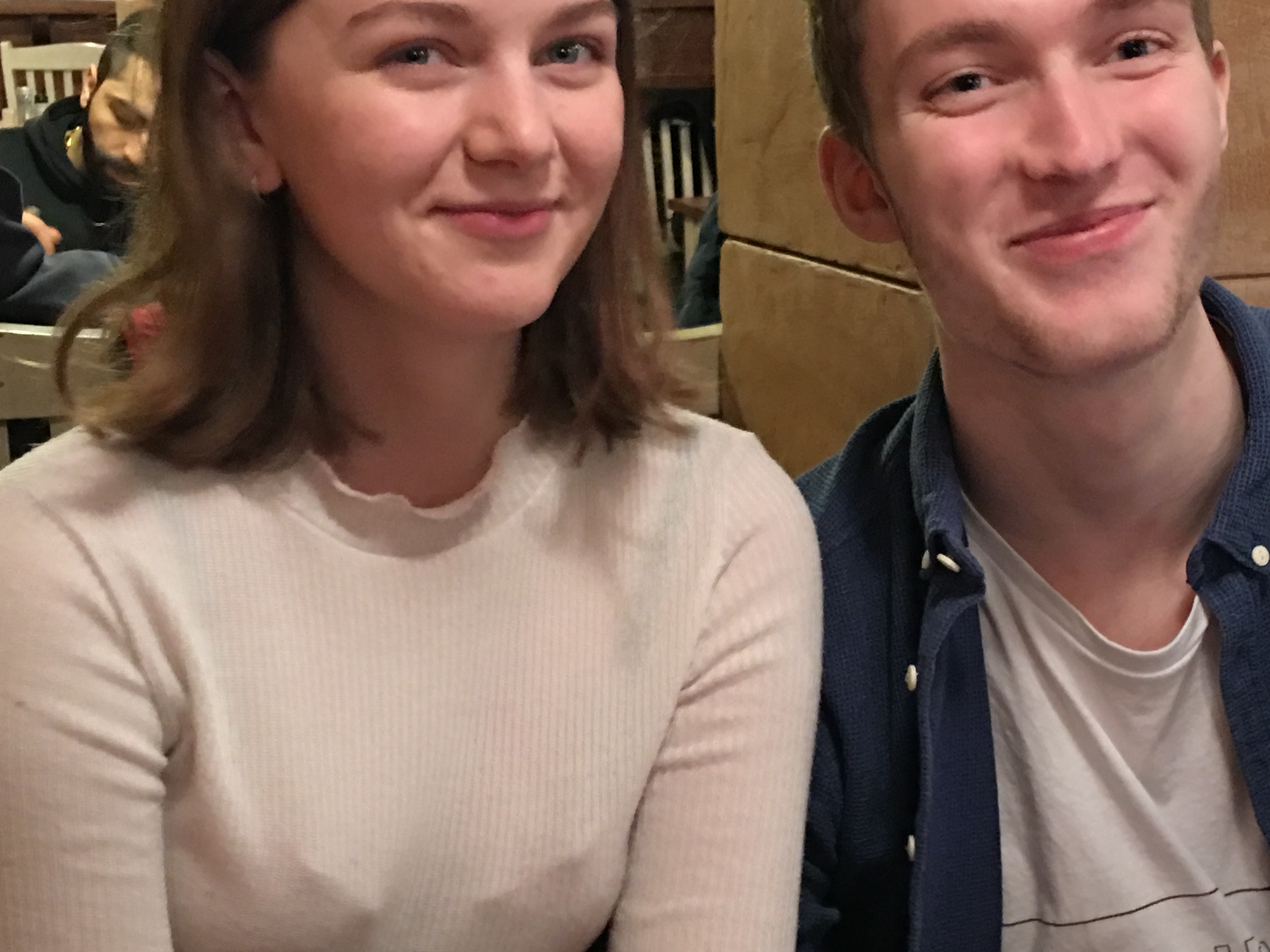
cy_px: 549
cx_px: 796
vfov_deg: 22.2
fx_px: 2421
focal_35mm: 66
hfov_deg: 29.3
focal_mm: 4.15
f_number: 2.2
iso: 100
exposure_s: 1/4
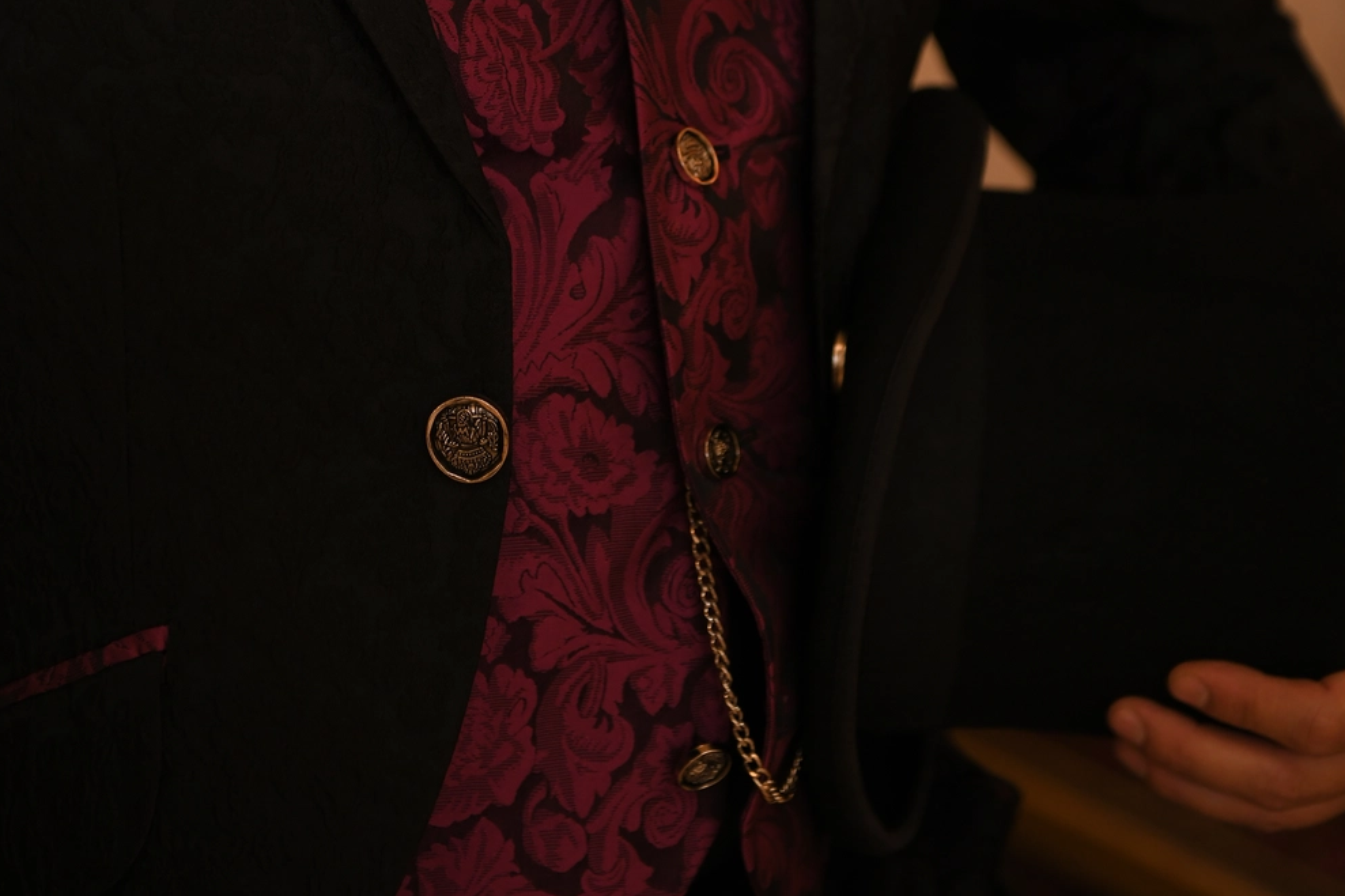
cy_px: 72
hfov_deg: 23.1
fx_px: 3287
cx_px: 673
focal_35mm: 88
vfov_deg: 15.3
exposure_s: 1/250
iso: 1000
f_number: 2.8
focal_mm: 58
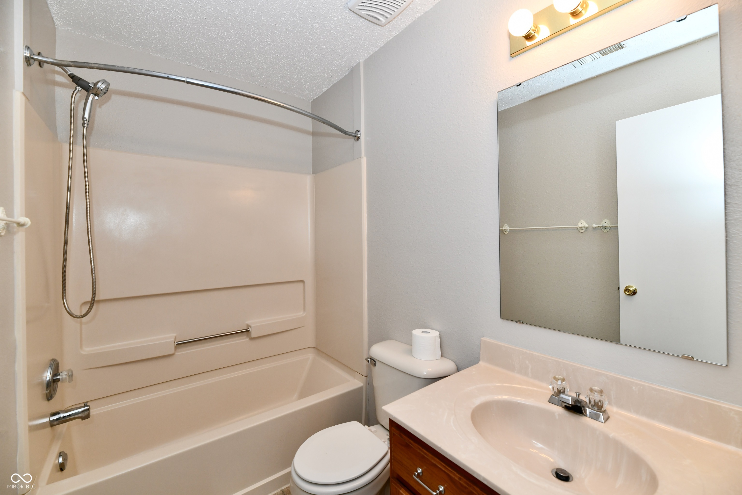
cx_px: 371
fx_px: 289
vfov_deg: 81.2
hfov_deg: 104.3
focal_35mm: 14
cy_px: 248
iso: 640
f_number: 6.3
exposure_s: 1/60
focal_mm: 14
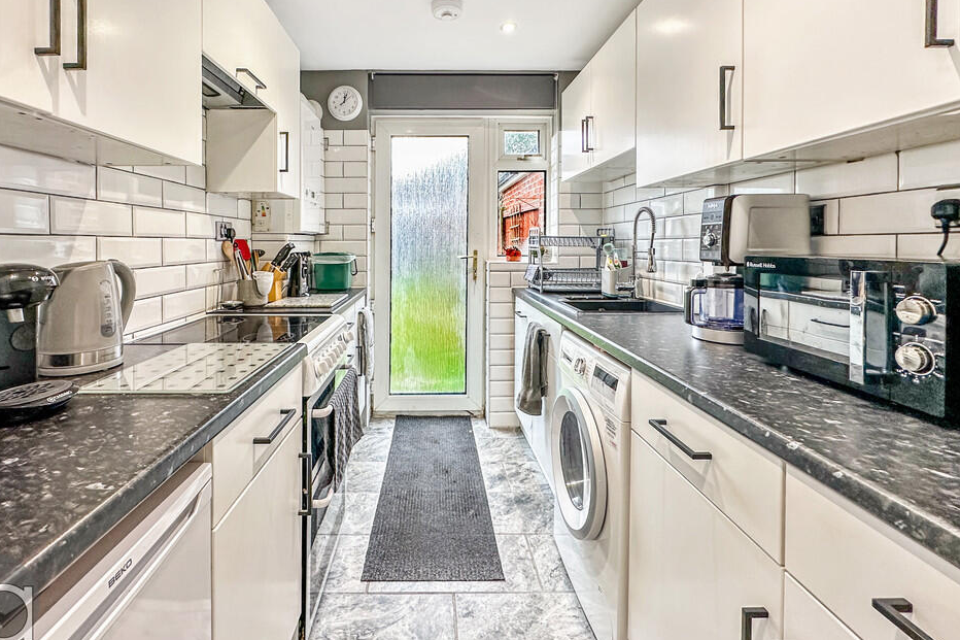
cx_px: 434
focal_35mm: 16
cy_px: 299
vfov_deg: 73.6
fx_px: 427
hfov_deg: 96.5
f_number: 2.2
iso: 200
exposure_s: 1/50
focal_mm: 2.22
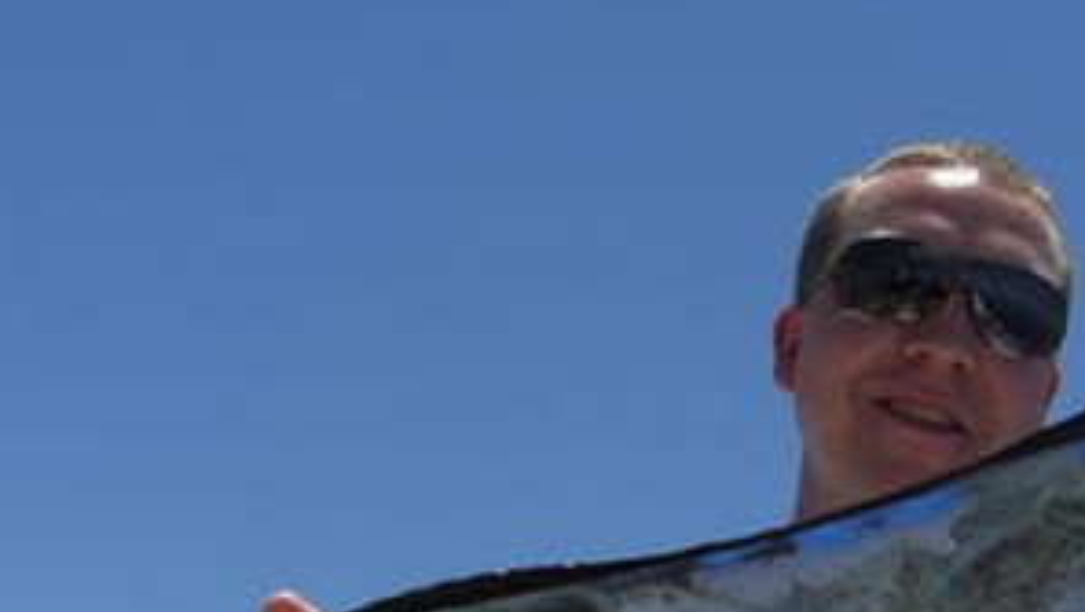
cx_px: 784
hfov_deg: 24.0
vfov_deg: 13.6
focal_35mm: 88
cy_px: 612
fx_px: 2534
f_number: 8
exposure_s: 1/320
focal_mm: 7.9
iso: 80
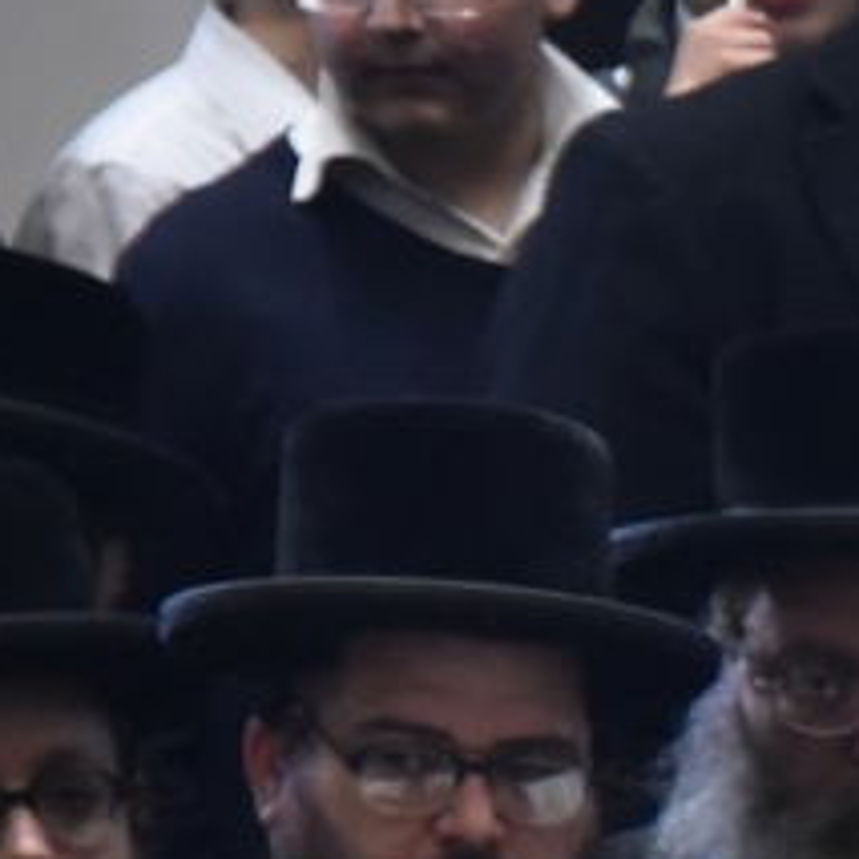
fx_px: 26643
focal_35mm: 949
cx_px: 2803
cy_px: 1732
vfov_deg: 1.8
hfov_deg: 1.8
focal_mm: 170
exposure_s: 1/80
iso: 3200
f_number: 5.6
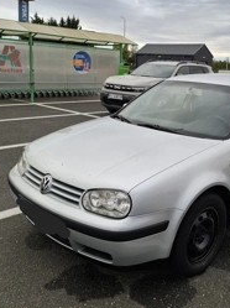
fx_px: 329
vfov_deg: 49.9
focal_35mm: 37
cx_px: 167
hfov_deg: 37.8
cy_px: 126
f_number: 1.8
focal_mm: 5.54
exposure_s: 1/263
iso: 50
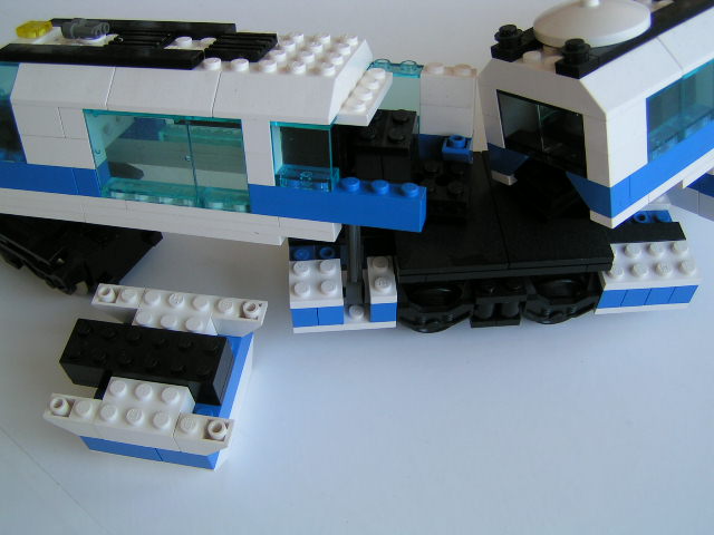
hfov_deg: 49.0
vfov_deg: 37.7
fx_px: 784
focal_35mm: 38
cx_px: 357
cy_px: 268
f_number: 3.2
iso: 50
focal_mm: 5.8
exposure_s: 1/40
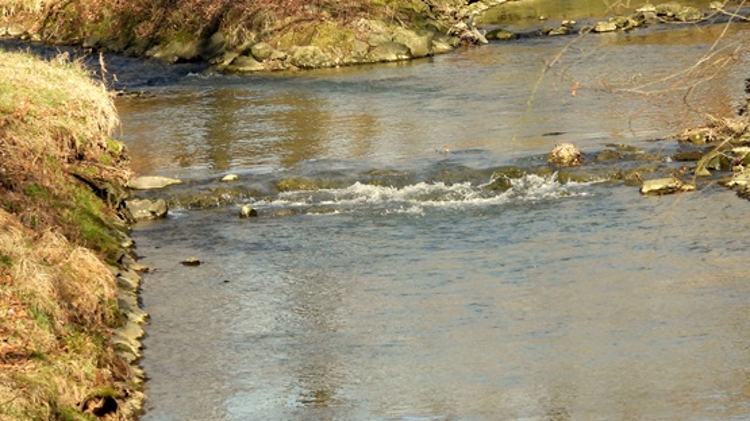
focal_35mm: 314
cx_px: 386
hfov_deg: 6.9
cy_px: 147
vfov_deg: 3.9
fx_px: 6244
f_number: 4.5
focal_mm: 35.7
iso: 100
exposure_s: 1/400
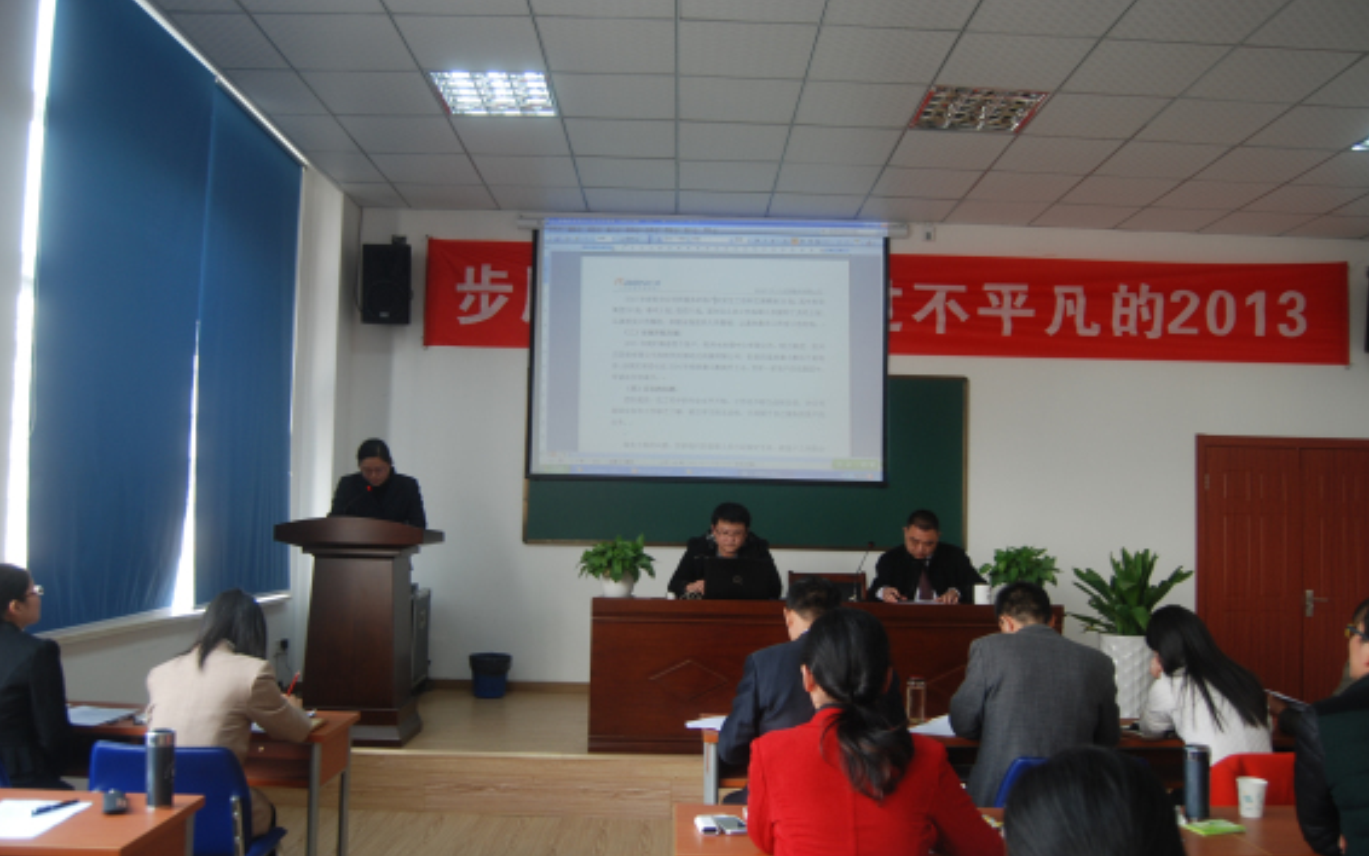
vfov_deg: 43.2
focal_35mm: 29
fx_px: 1082
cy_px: 451
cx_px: 691
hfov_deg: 64.6
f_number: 3.5
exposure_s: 1/15
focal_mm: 18
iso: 125
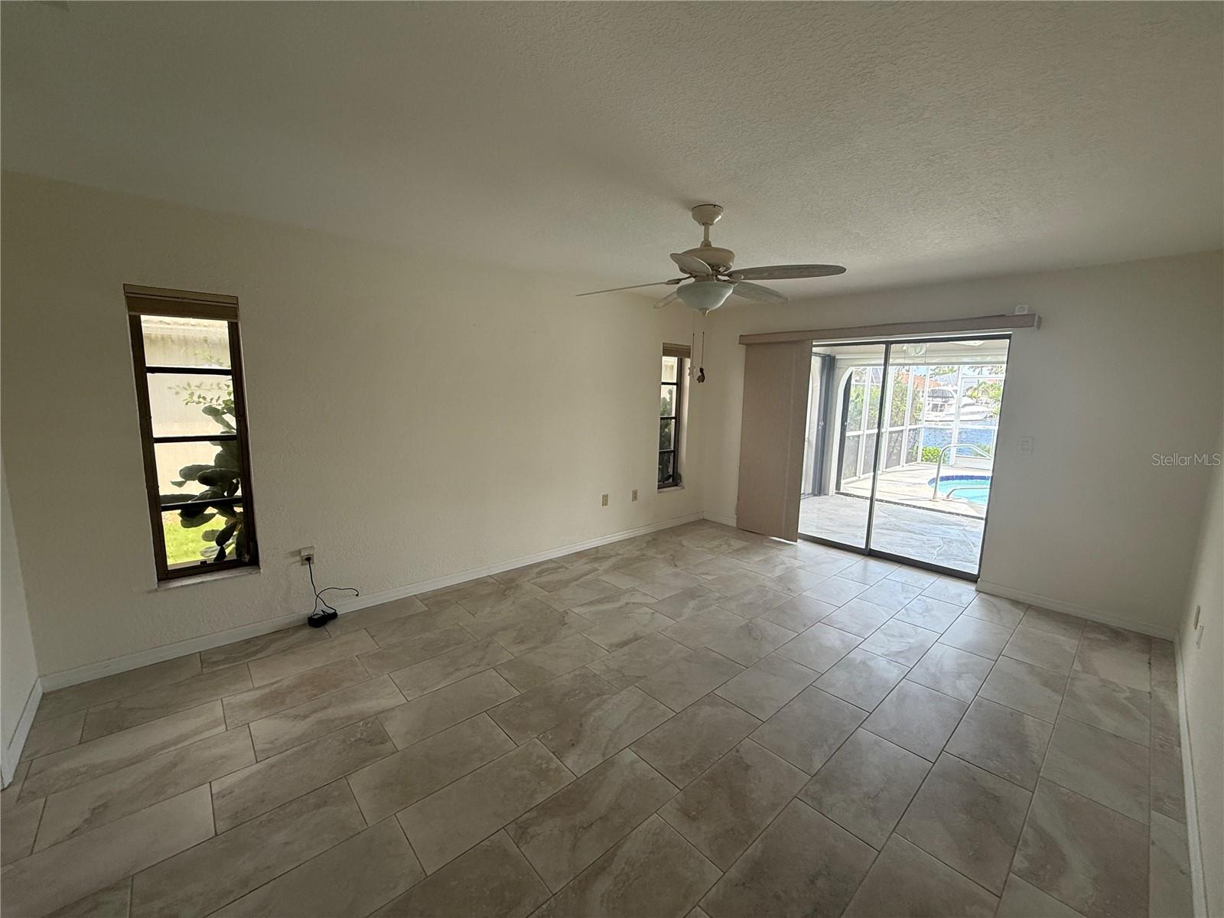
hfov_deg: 102.1
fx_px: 495
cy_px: 459
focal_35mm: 14
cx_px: 612
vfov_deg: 85.7
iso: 80
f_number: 2.2
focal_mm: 2.22
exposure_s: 1/99
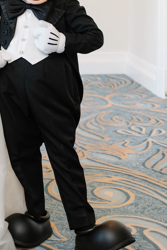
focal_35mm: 95
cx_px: -41
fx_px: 661
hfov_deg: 13.9
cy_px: -16
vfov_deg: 20.6
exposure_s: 1/200
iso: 400
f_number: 2
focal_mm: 35
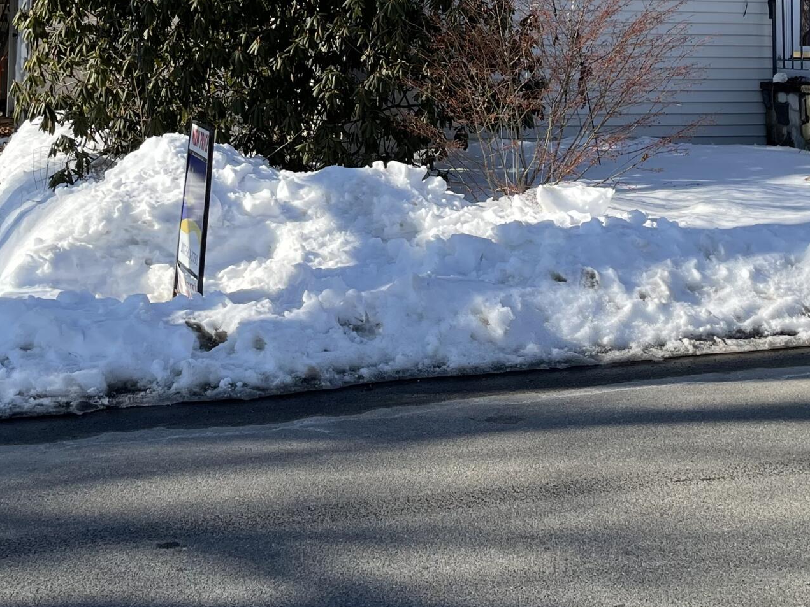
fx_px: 1380
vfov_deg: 23.4
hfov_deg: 32.7
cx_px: 414
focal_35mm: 59
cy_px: -53
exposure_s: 1/2247
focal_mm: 5.1
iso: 32
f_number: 1.6
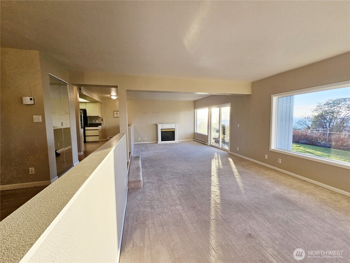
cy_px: 132
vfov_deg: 89.9
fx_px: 131
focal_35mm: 13
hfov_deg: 106.2
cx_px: 175
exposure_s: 1/359
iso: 160
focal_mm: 2.2
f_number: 2.2
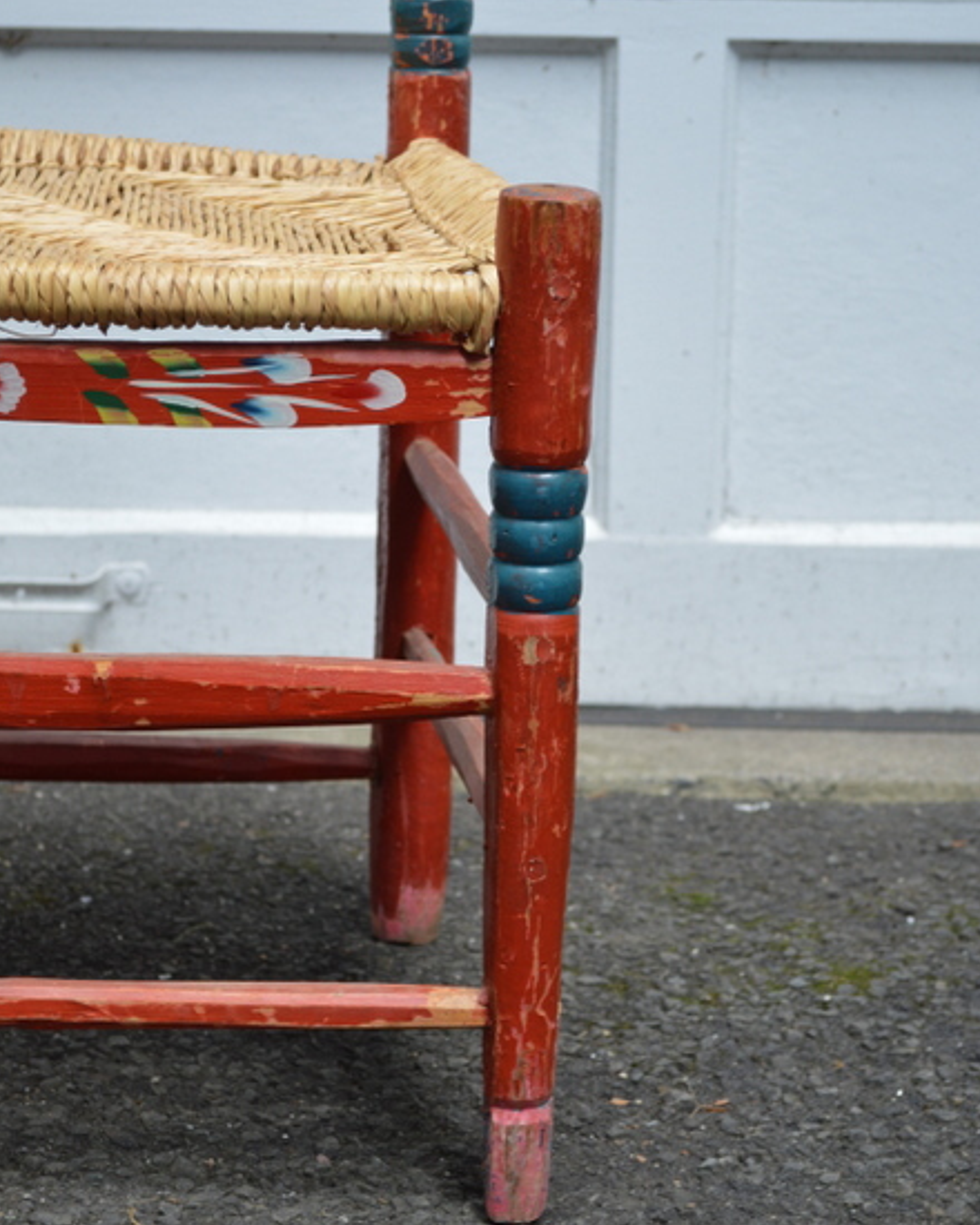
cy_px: 739
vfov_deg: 23.6
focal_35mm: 81
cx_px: 501
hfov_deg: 19.0
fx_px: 2922
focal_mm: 45
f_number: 5.3
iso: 400
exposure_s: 1/100
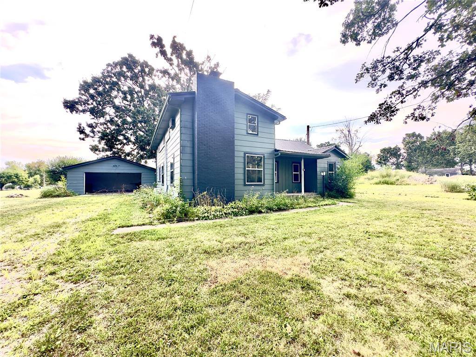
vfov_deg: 85.7
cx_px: 238
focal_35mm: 14
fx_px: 193
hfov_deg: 102.1
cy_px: 178
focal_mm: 2.22
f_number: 2.2
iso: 40
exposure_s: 1/310
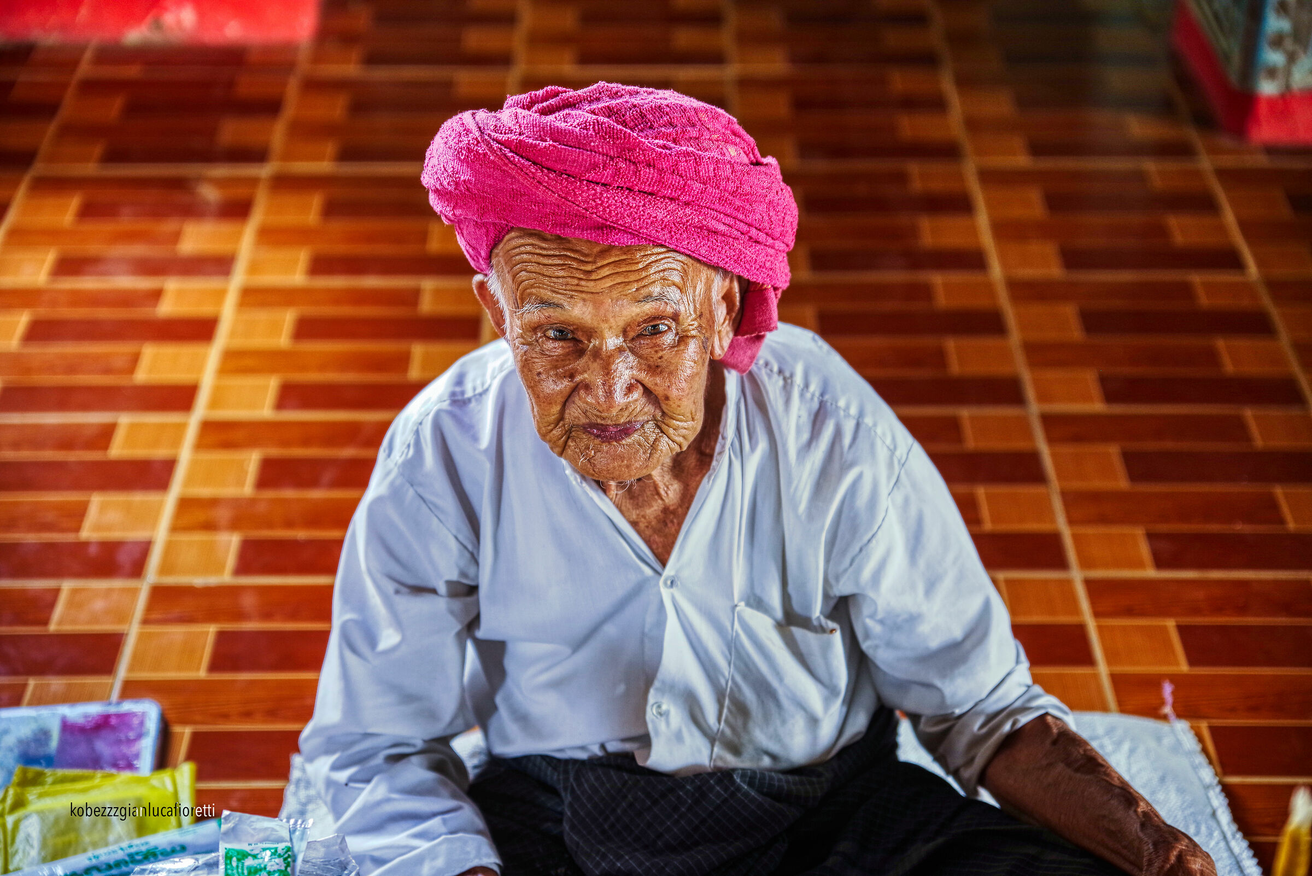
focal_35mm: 70
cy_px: 438
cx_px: 656
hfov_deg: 28.8
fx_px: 2552
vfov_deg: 19.5
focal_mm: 70
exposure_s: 1/15
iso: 400
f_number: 2.8
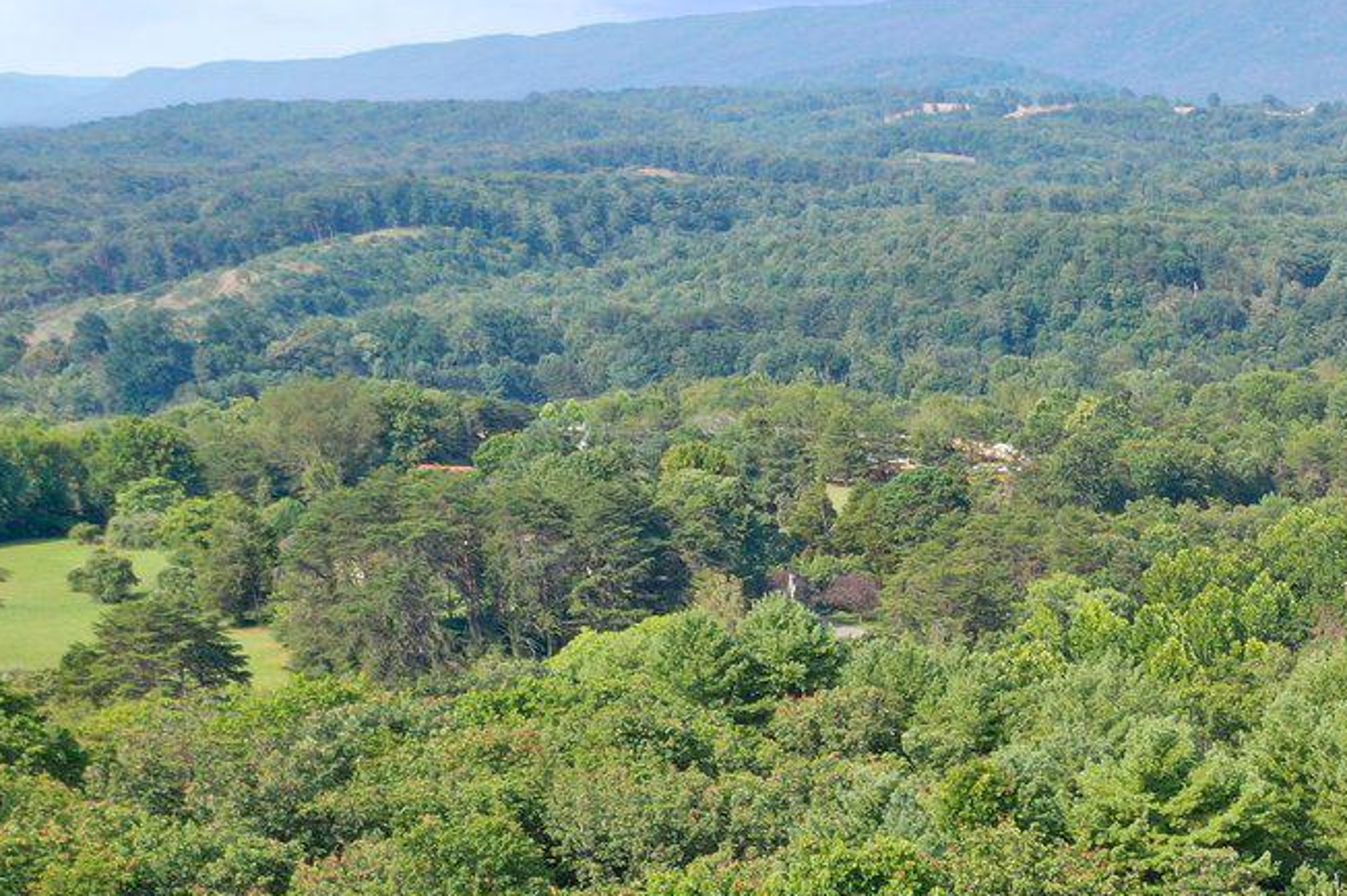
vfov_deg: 14.6
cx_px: 2097
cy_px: 1271
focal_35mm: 88
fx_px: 3291
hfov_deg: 19.7
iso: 100
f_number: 4.5
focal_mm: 10.26
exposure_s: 1/240
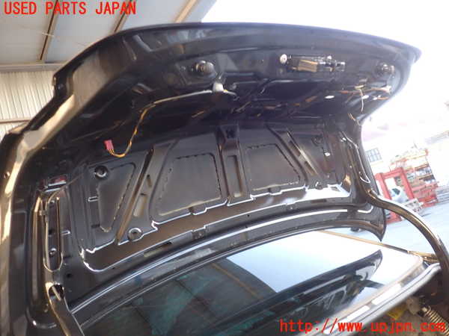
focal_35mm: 30
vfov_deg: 46.8
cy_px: 168
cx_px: 224
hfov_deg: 60.0
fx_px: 389
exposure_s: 1/60
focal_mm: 5.4
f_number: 2.3
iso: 200
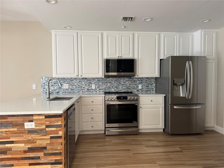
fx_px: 155
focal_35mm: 24
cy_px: 84
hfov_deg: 71.6
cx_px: 112
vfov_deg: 56.8
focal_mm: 6.76
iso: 200
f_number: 1.78
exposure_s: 1/58
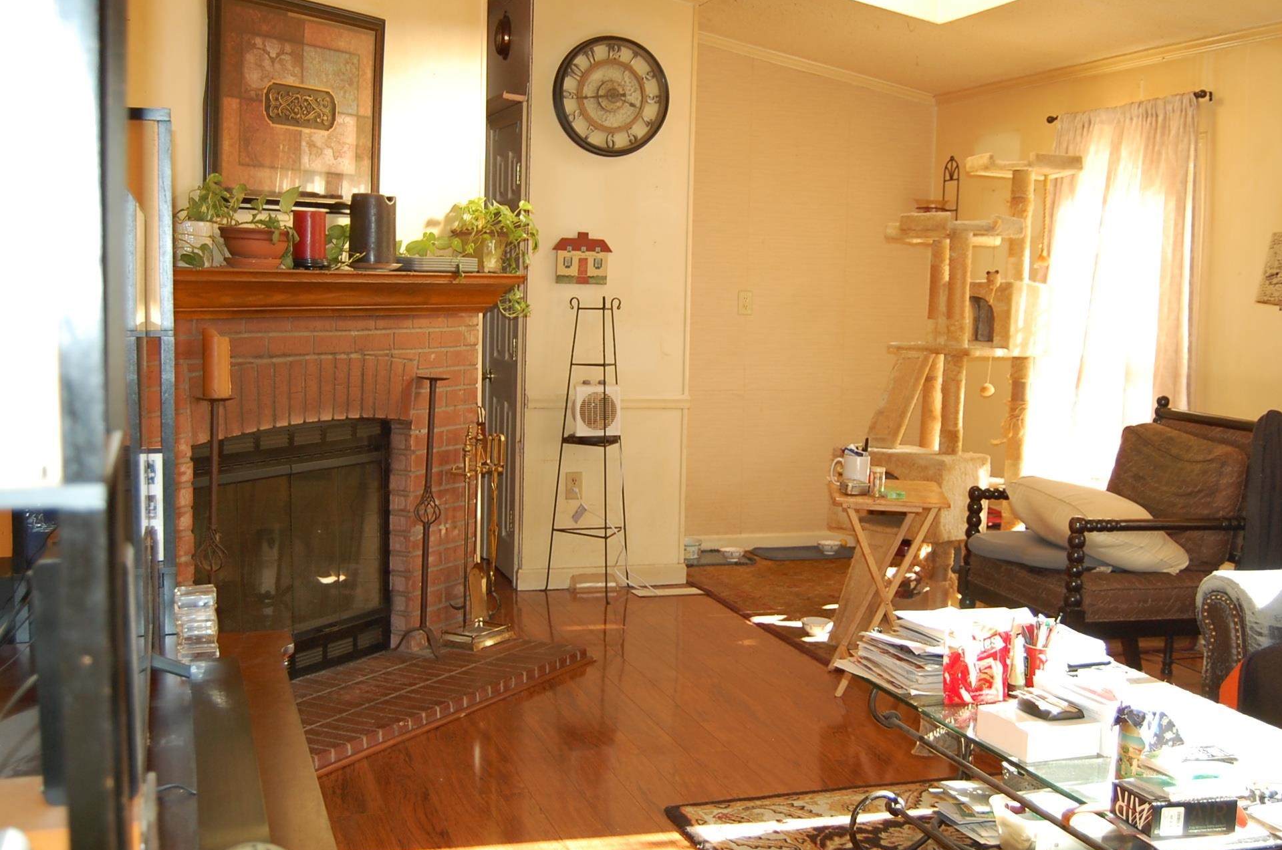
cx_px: 668
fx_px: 1443
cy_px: 402
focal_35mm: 41
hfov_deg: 47.9
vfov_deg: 32.8
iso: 400
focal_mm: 23
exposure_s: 1/100
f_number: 3.8
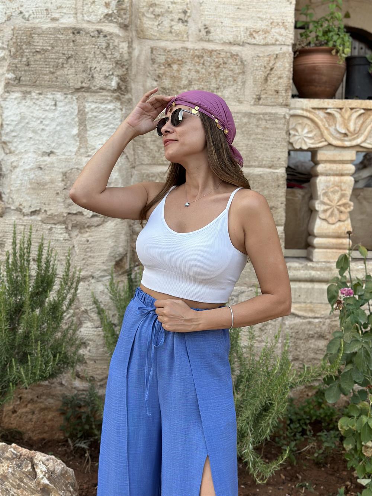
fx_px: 688
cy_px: 248
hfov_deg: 30.3
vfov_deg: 39.7
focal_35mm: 48
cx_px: 186
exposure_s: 1/167
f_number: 1.78
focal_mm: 6.86
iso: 100
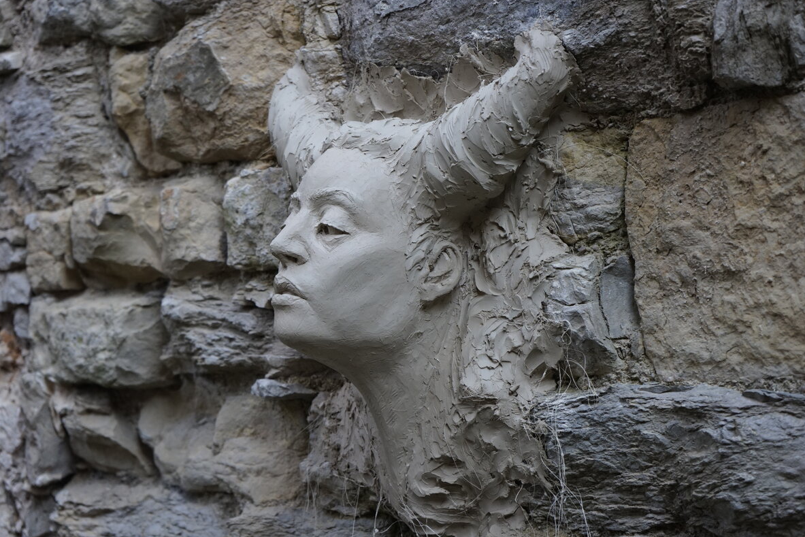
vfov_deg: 19.2
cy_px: 271
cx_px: 397
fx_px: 1588
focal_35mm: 71
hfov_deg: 28.5
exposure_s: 1/160
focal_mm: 70
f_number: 5.6
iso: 1000
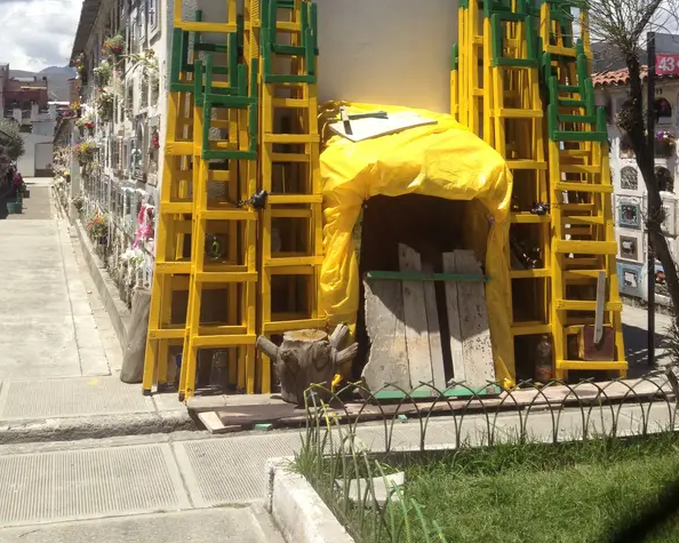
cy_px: 122
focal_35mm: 46
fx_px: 924
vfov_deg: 32.0
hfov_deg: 40.3
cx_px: 341
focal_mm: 4.28
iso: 50
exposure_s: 1/1842
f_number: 2.4
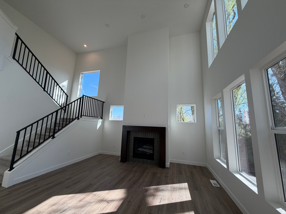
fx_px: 116
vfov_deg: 85.7
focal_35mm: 14
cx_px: 143
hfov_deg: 102.1
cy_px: 107
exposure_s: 1/158
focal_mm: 2.22
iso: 50
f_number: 2.2
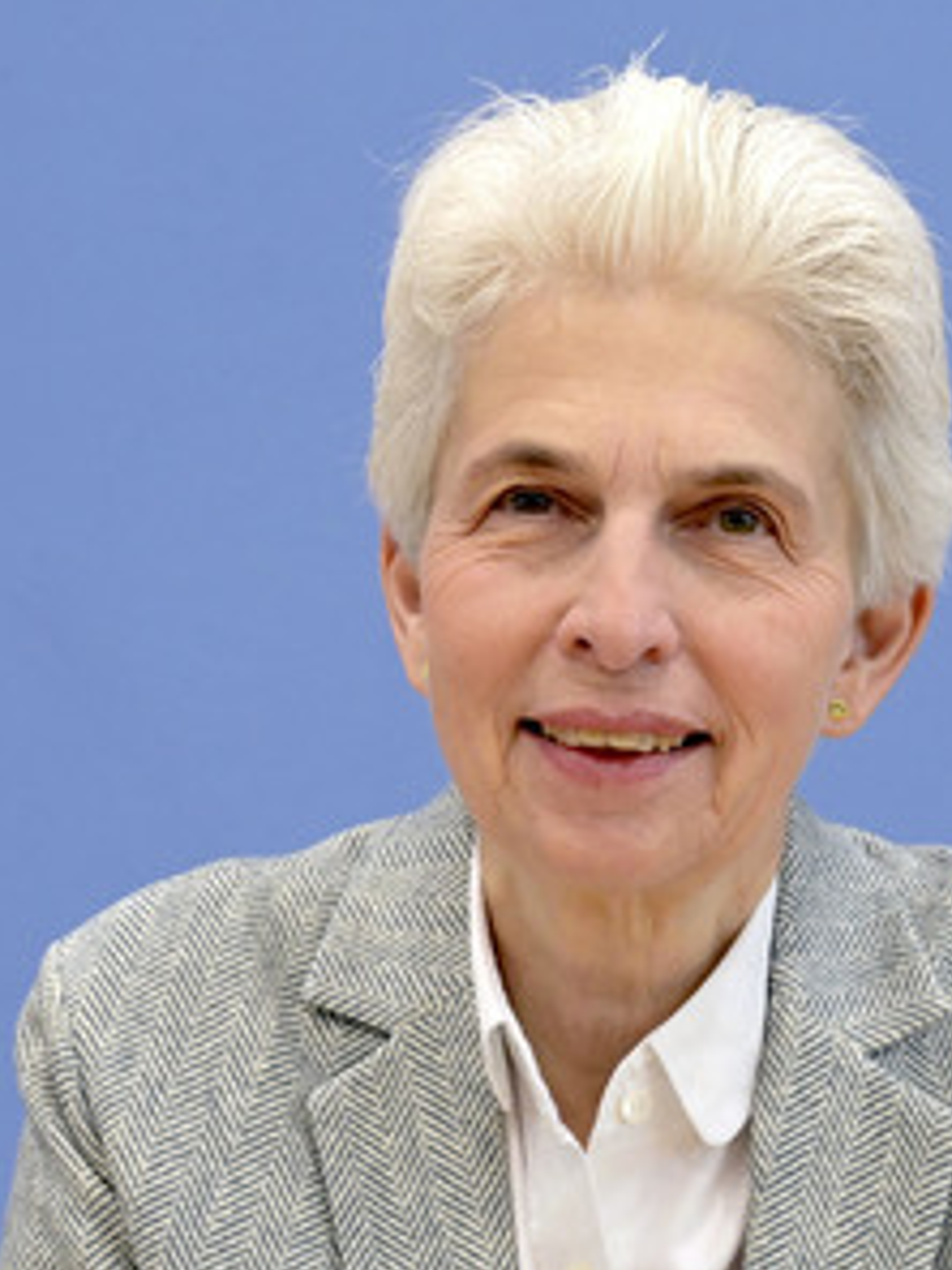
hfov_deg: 13.0
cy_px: 635
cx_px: 538
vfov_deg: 17.3
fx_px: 4180
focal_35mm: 114
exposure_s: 1/400
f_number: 8
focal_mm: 78
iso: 5000
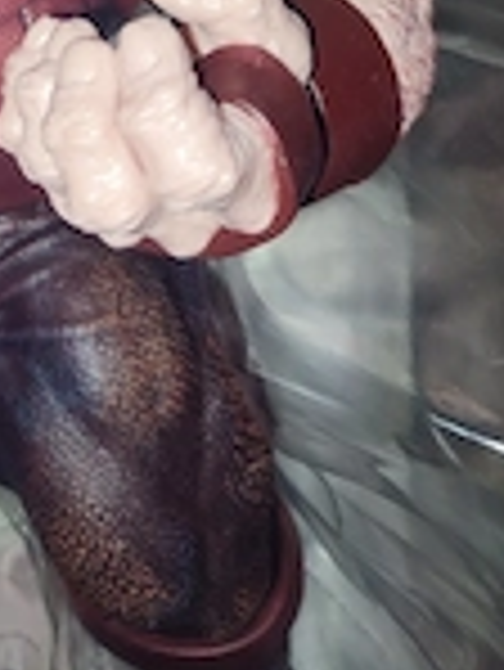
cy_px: -130
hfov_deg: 20.3
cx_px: -135
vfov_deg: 25.9
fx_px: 1299
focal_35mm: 67
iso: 192
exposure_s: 1/33
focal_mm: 6.04
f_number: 1.9
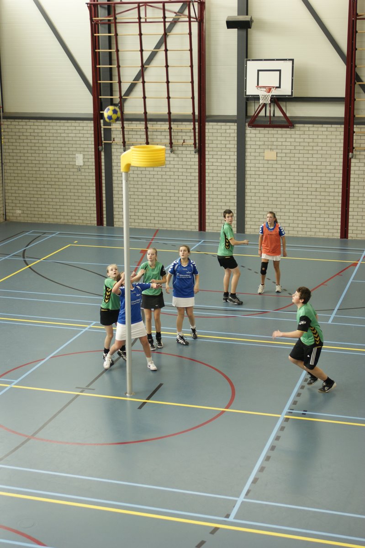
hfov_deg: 22.6
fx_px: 913
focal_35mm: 60
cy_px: 274
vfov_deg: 33.4
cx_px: 182
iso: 400
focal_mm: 40
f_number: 2.8
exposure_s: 1/200
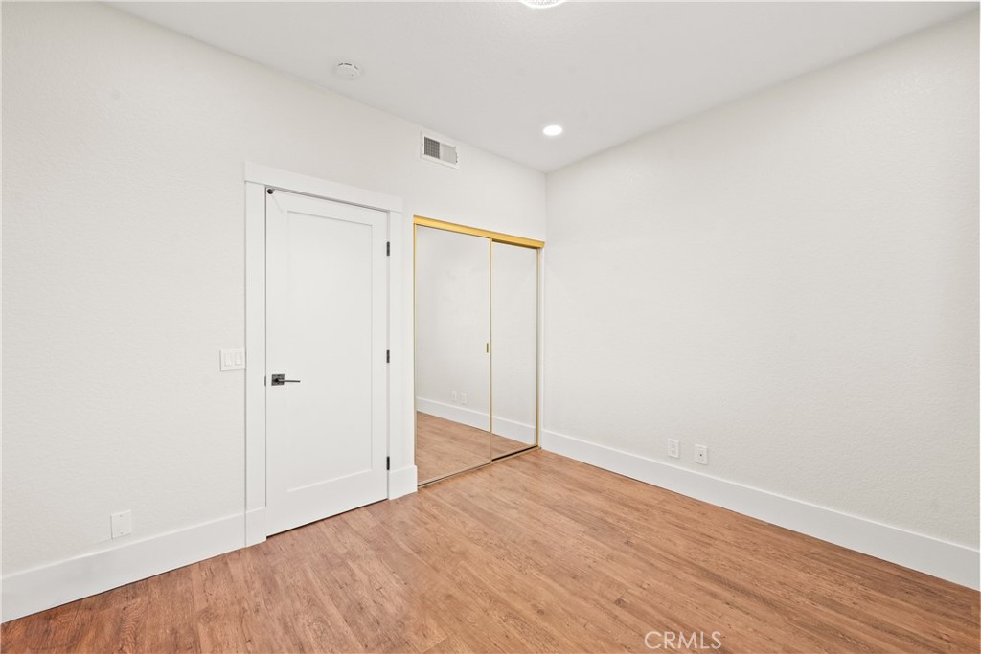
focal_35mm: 14
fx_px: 382
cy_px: 327
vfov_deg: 81.2
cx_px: 490
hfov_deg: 104.2
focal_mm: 14
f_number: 8
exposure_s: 1/25
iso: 1000
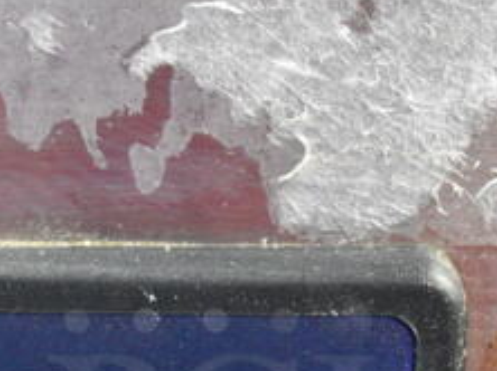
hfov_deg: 9.1
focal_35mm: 218
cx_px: 215
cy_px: 411
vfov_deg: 6.8
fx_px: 3131
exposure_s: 1/100
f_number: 5.6
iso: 8000
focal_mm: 55
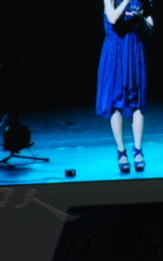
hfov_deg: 6.8
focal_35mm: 190
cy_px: 134
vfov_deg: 11.0
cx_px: -55
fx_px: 1352
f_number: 4.5
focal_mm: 70
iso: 100
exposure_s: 1/60
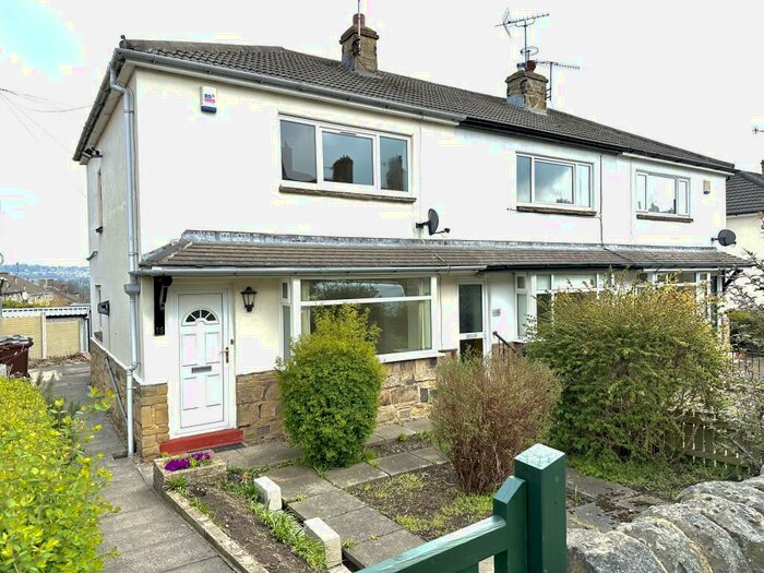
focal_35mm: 24
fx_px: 530
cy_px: 286
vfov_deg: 56.8
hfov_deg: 71.6
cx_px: 382
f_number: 1.78
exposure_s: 1/2525
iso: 80
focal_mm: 6.86
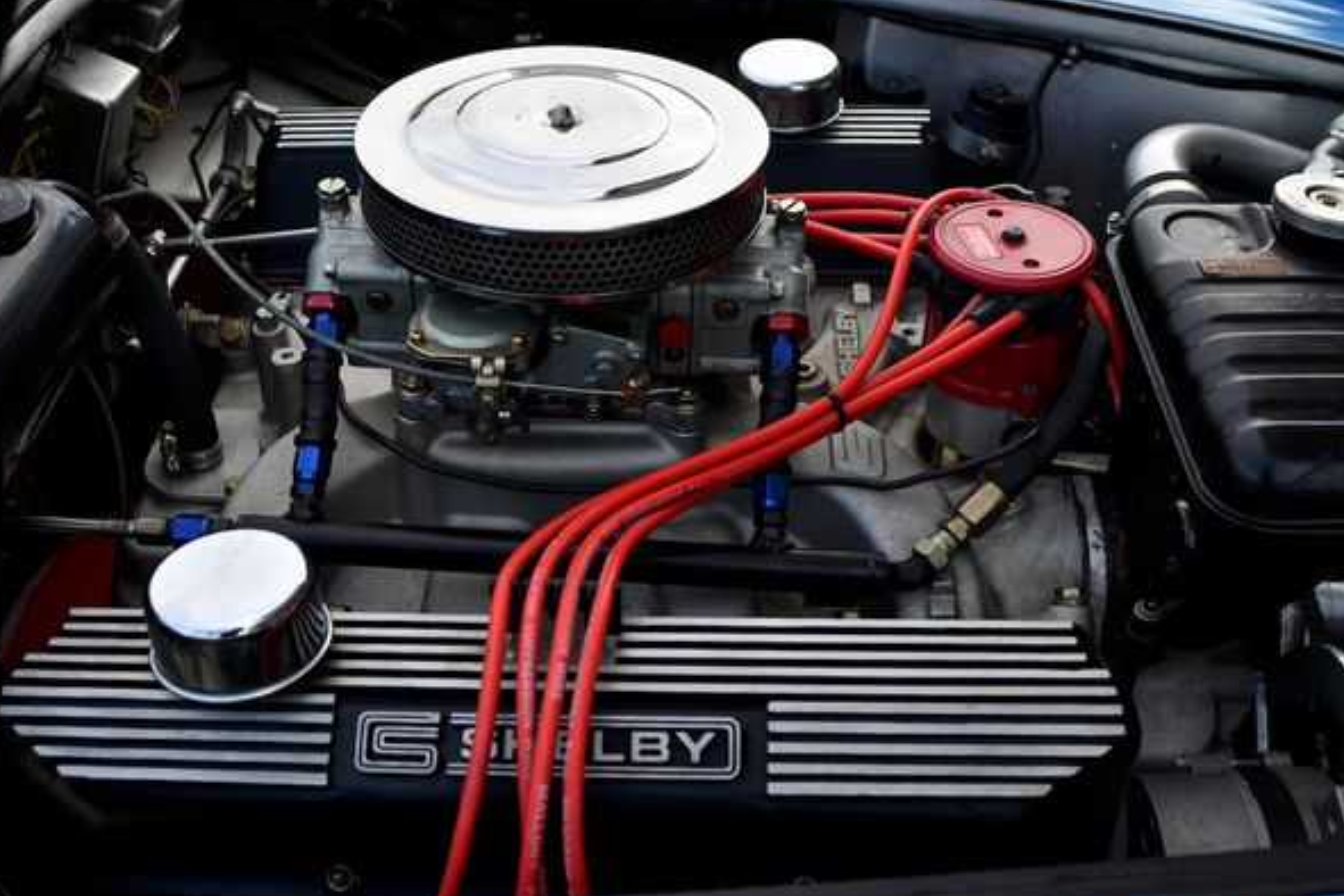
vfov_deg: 34.2
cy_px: 433
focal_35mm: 39
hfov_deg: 49.5
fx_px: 1456
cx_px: 657
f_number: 5
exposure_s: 1/640
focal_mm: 24
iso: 400
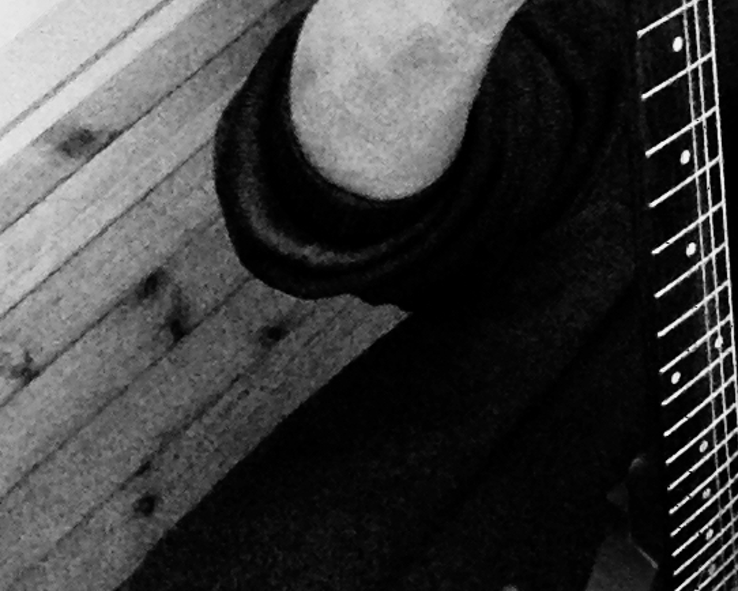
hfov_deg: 24.7
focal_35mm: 76
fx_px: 1661
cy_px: 158
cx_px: 576
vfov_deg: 20.0
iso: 1600
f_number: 2.4
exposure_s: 1/15
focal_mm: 2.15
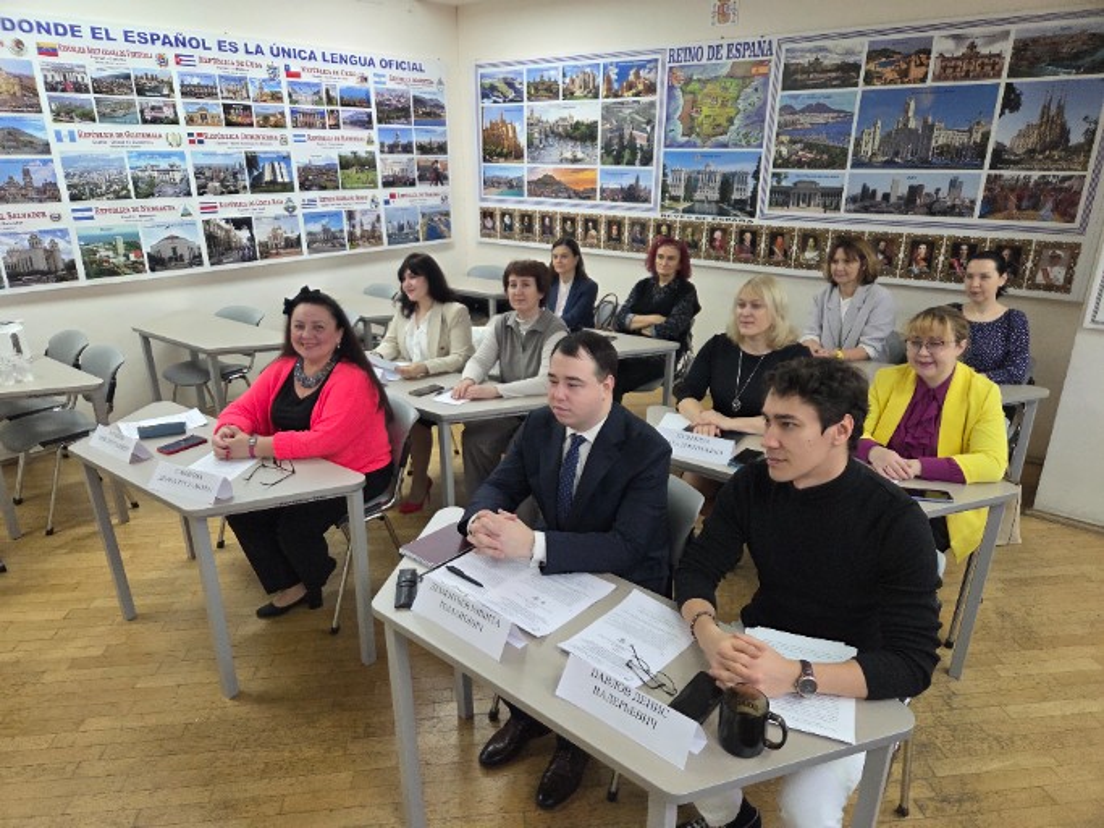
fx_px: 733
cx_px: 552
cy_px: 414
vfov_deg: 58.9
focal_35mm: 23
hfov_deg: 73.9
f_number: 1.8
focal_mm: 5.4
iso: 320
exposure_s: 1/100
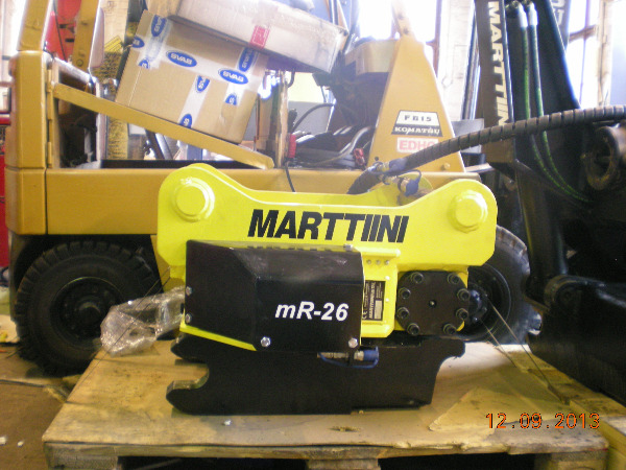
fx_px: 687
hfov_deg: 49.0
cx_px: 313
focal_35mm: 38
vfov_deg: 37.7
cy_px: 235
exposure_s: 1/8
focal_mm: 6.3
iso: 296
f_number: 3.1
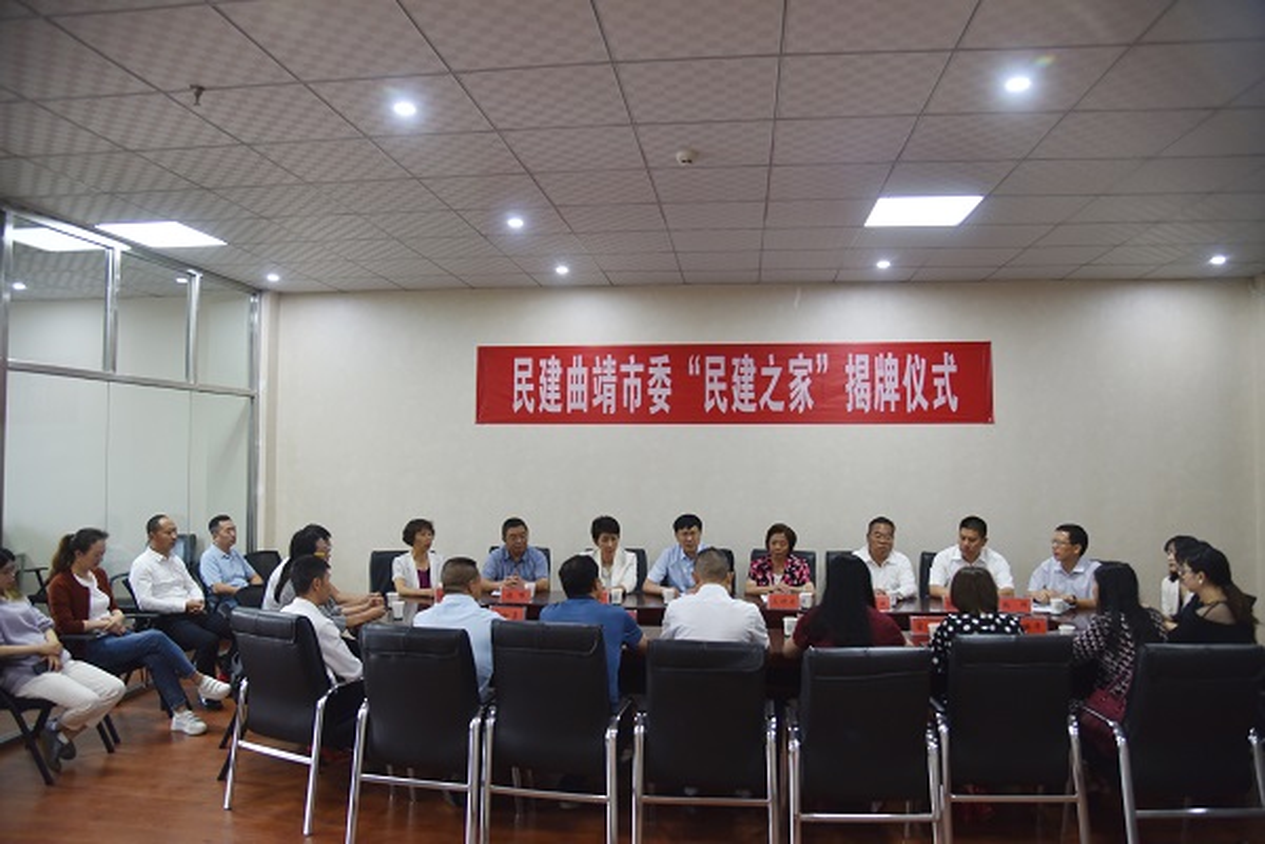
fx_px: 843
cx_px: 632
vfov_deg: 53.1
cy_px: 422
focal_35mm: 24
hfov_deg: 73.7
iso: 1000
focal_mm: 24
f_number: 4
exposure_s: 1/60
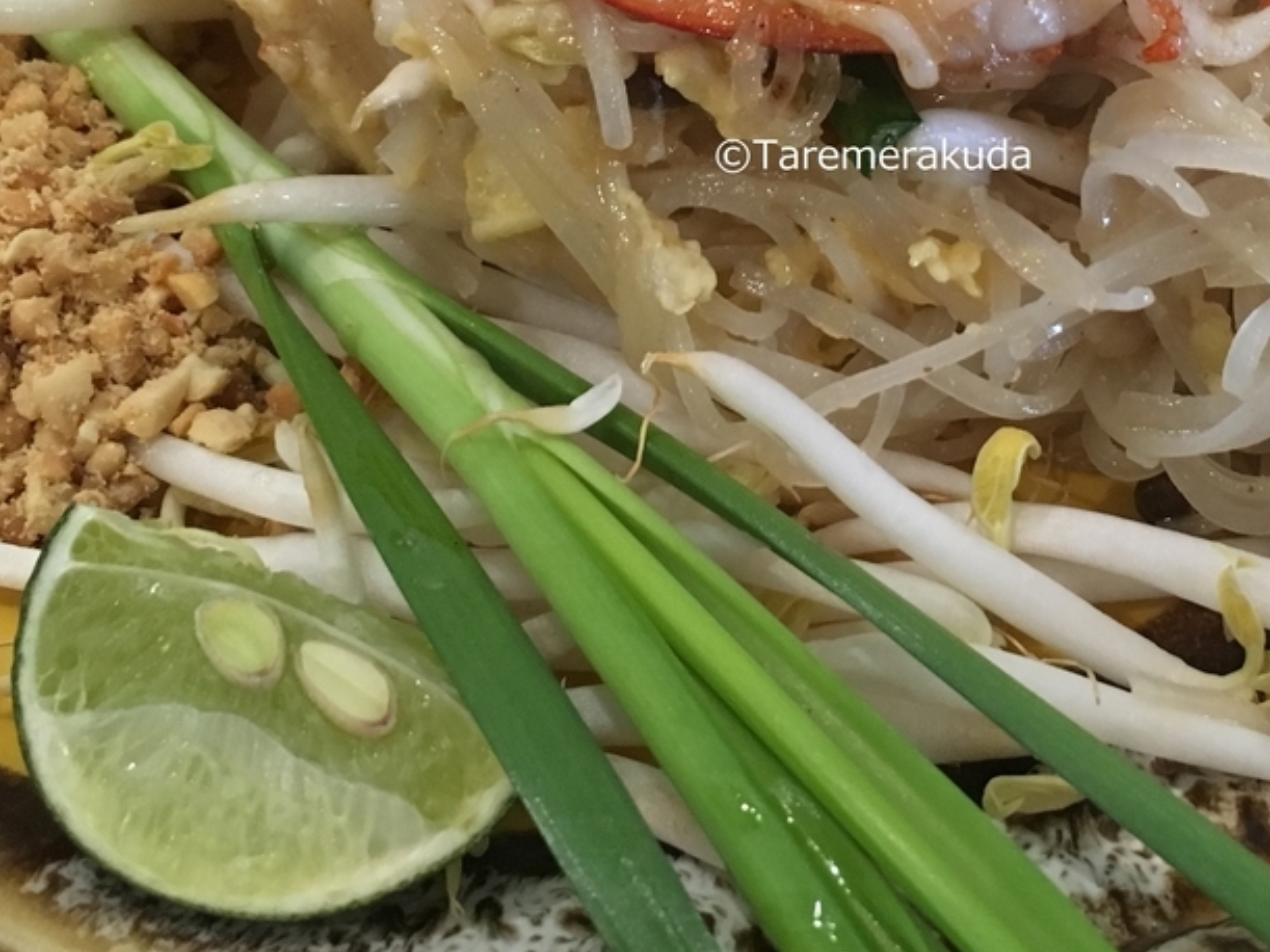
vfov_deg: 25.1
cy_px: 168
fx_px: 2091
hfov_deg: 33.5
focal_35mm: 57
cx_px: 846
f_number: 2.2
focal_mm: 4.15
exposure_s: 1/33
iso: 250
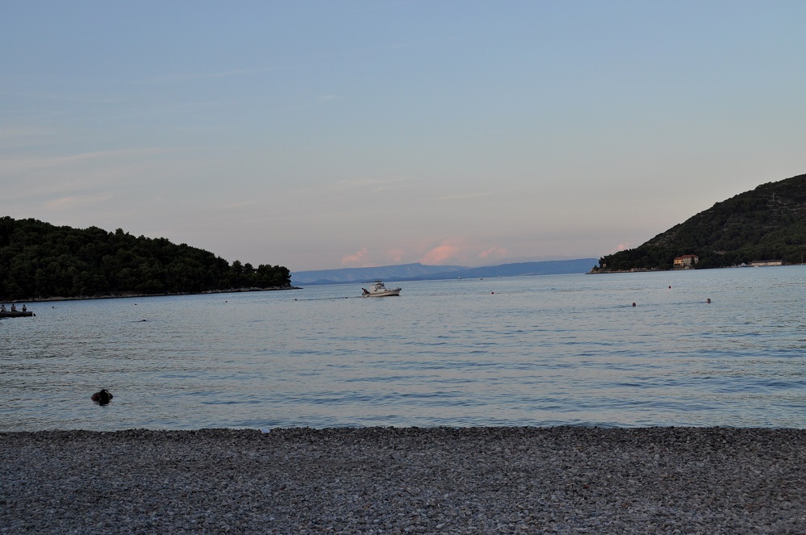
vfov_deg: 28.0
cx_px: 403
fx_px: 1073
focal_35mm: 48
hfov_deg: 41.2
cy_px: 268
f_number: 10
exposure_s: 1/400
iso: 500
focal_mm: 32
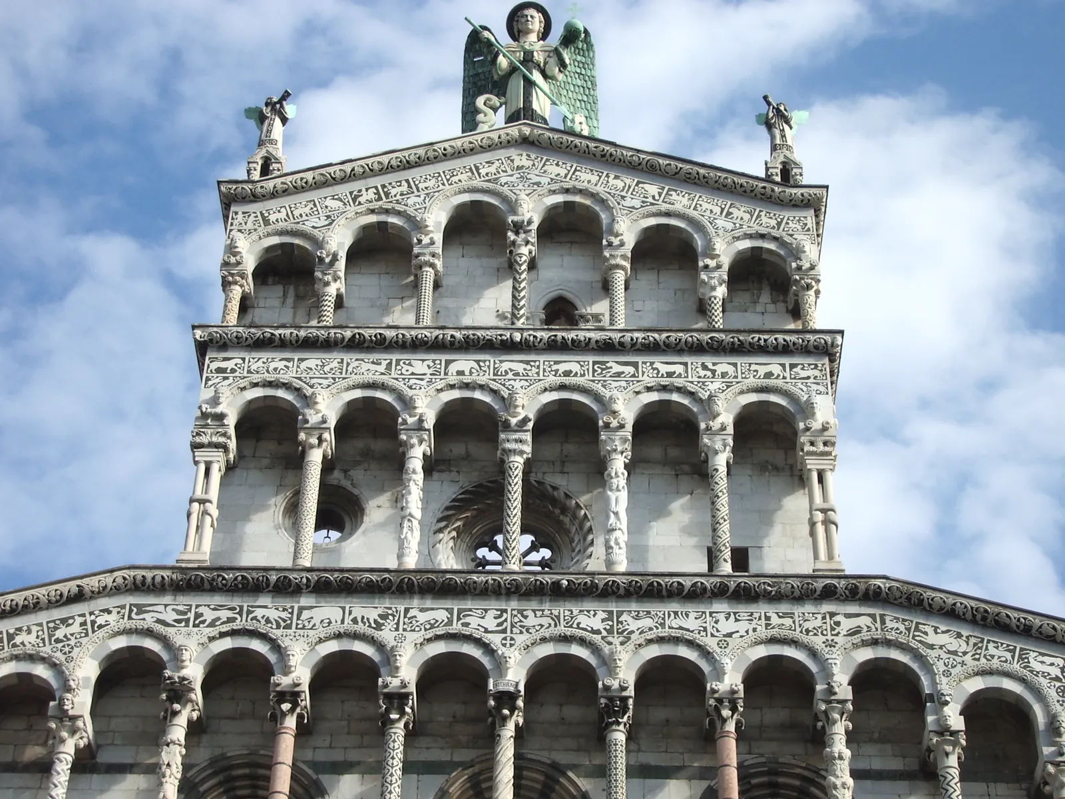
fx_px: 2277
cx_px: 532
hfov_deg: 26.3
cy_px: 400
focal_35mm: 74
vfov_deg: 19.9
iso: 50
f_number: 6.2
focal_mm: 12.2
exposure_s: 1/160
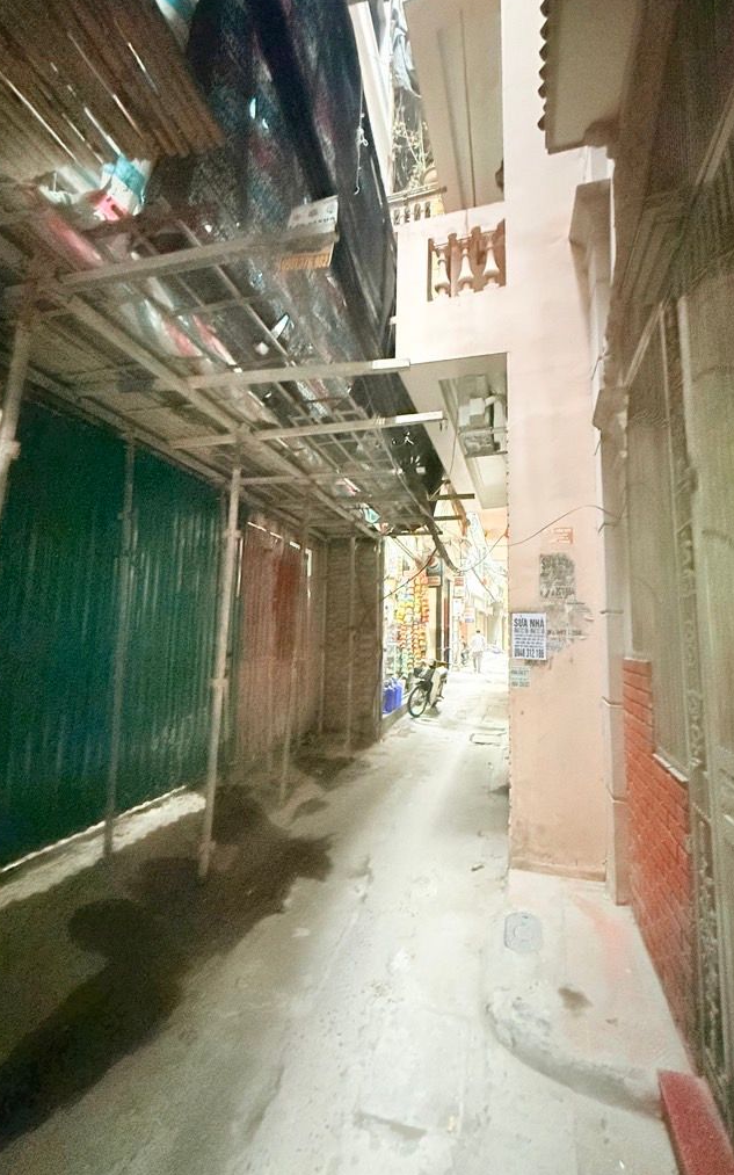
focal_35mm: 15
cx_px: 392
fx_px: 480
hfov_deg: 74.7
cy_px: 585
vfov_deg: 101.5
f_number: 2.2
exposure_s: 1/30
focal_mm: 2.22
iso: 2500
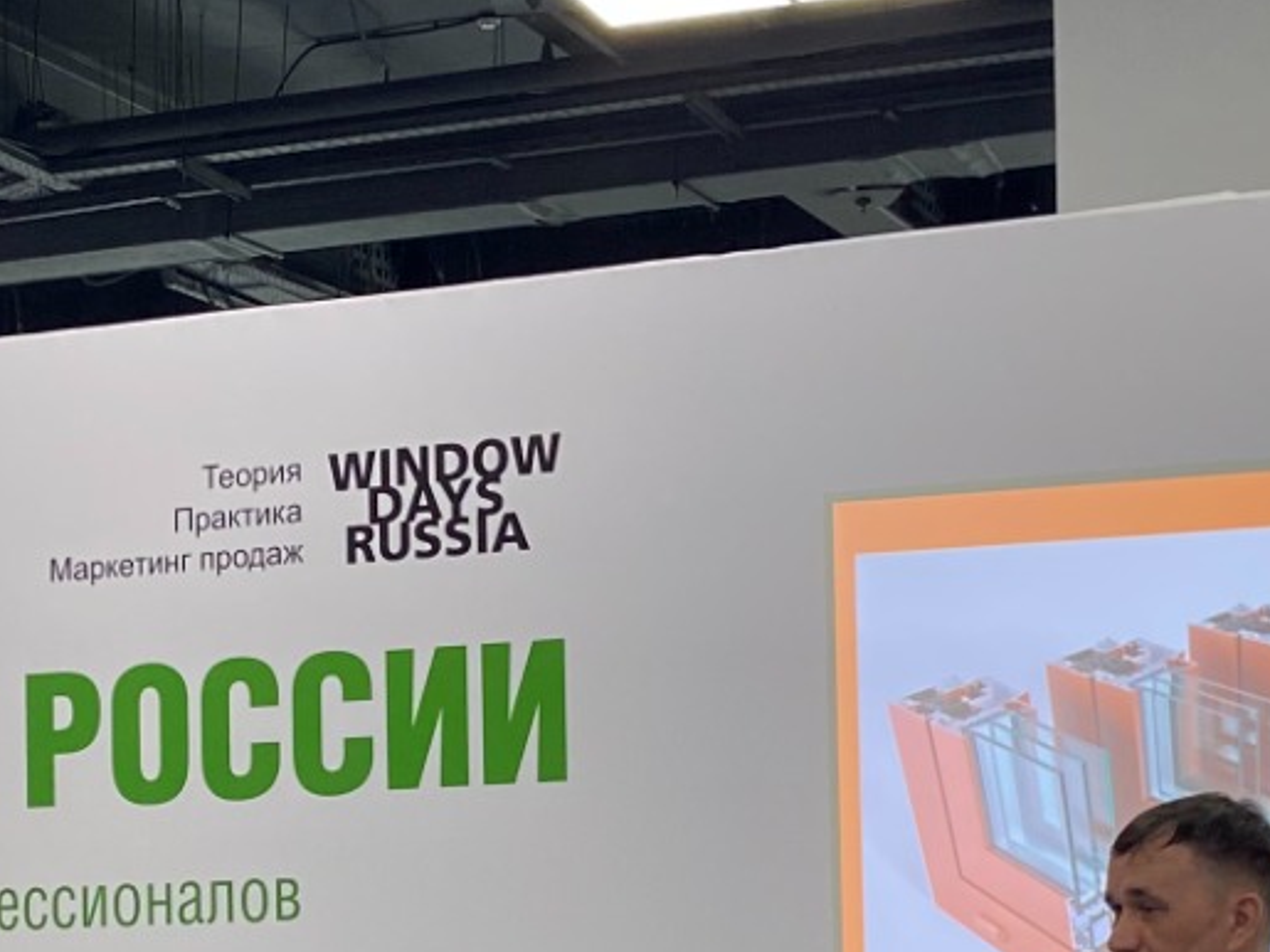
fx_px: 3558
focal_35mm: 97
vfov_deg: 15.0
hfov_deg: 20.2
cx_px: 429
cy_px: 942
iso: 100
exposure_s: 1/100
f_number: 1.8
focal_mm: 4.25
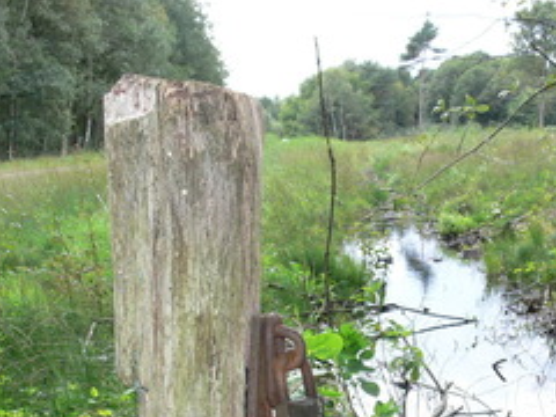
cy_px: 379
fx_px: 1076
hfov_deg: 28.6
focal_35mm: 67
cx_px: 403
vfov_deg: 21.4
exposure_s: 1/80
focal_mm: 7.4
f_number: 4
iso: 80
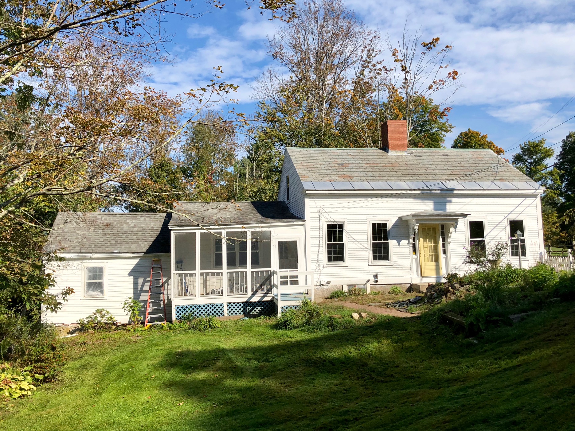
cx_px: 288
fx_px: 465
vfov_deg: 49.7
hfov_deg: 63.4
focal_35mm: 28
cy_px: 216
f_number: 1.8
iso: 20
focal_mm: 4
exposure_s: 1/3690
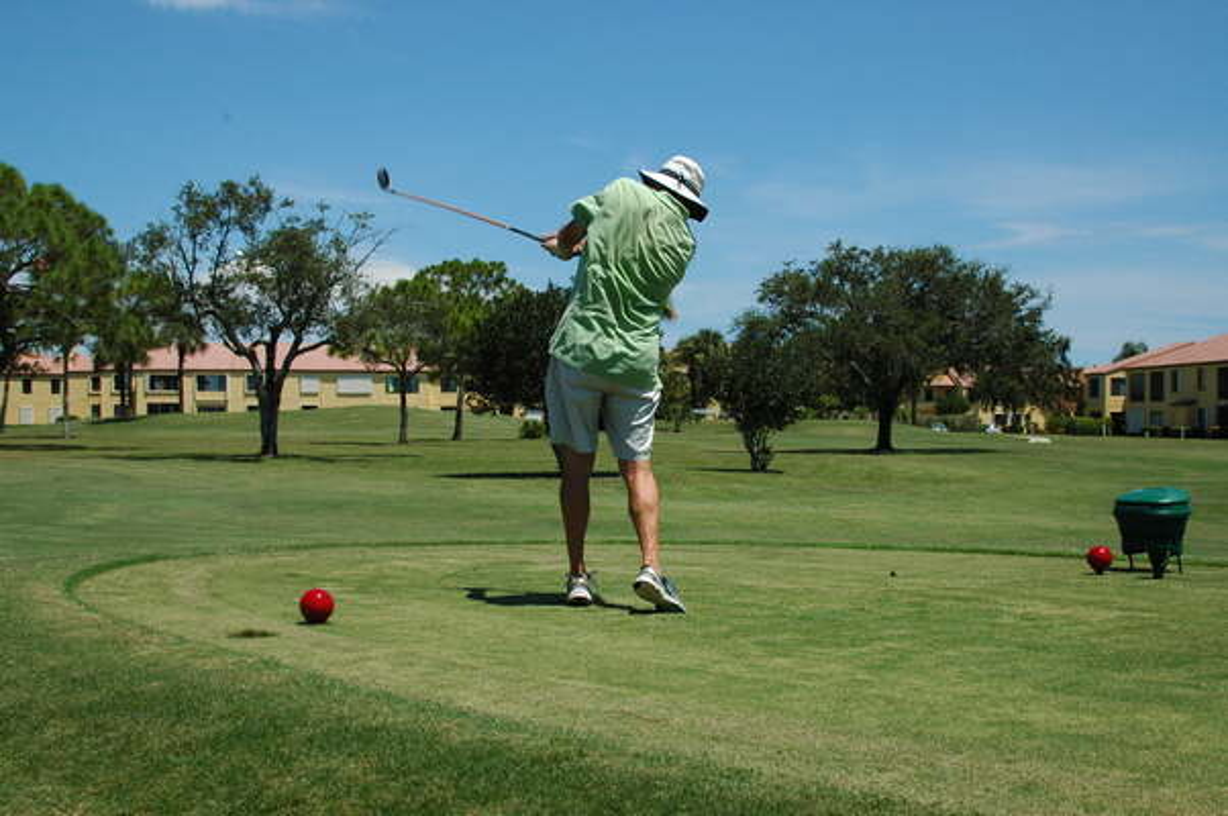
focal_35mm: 52
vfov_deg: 25.7
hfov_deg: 37.9
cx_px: 614
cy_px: 408
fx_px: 1789
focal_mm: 35
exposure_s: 1/1250
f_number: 8
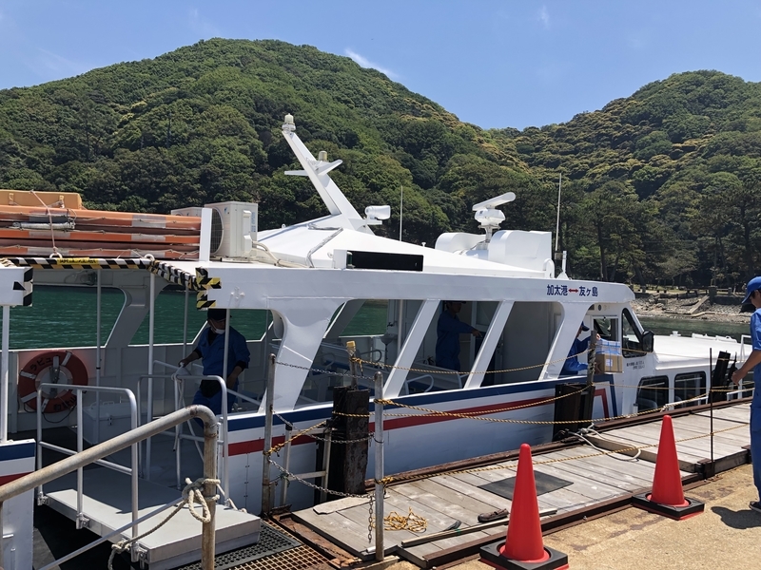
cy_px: 285
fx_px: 616
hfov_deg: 63.4
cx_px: 380
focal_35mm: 28
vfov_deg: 49.7
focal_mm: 3.99
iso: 20
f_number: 1.8
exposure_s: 1/1845
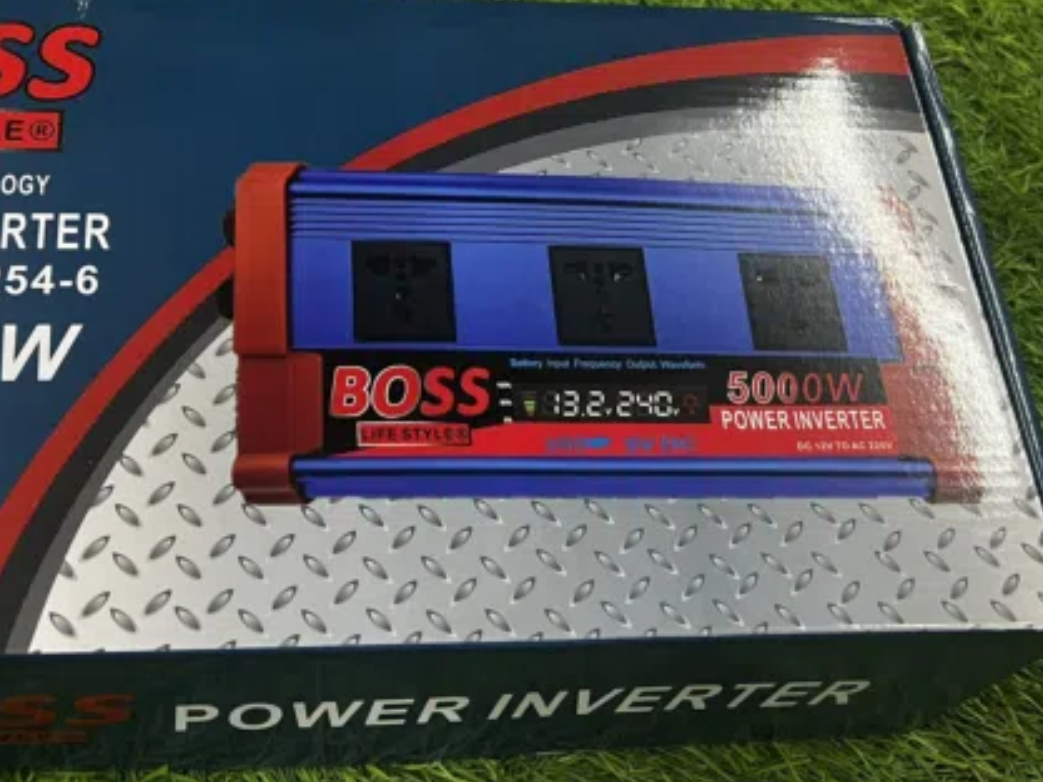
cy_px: 213
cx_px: 356
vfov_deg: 35.3
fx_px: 1205
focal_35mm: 40
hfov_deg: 46.1
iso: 500
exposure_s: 1/60
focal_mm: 5.7
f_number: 1.5
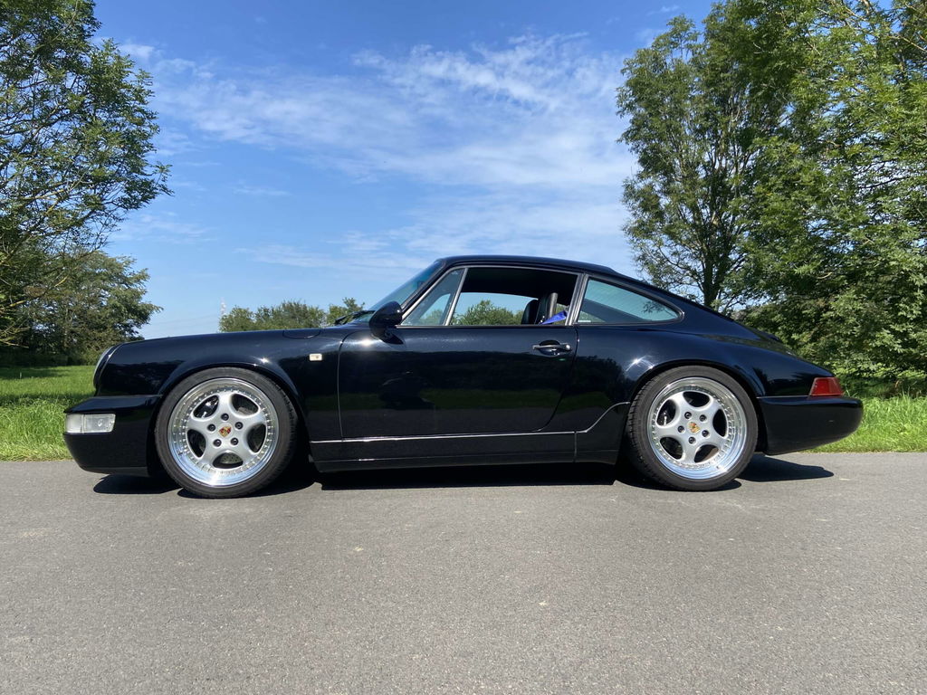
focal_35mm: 26
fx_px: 696
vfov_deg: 53.1
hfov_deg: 67.3
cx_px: 464
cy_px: 348
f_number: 1.8
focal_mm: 4.25
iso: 32
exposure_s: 1/2183
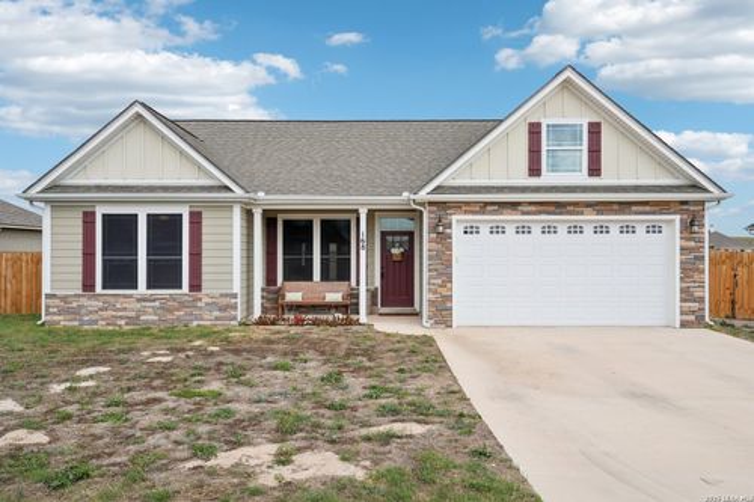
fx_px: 607
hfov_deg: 63.7
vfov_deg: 44.9
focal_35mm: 29
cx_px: 377
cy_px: 251
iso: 200
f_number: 8
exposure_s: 1/500
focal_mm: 29
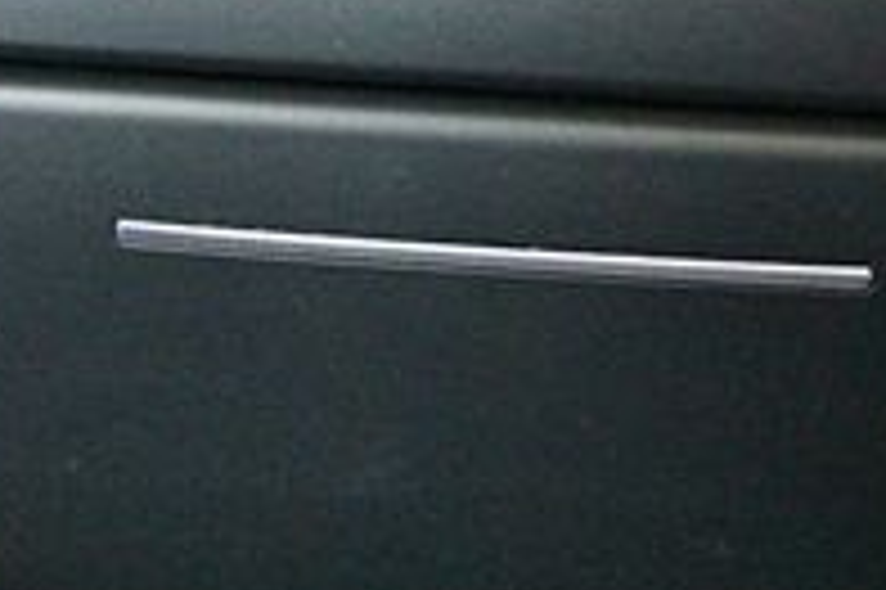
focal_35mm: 127
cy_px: -113
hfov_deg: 16.1
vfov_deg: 10.6
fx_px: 3123
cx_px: 508
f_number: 4.2
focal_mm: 26
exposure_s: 1/60
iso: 12800
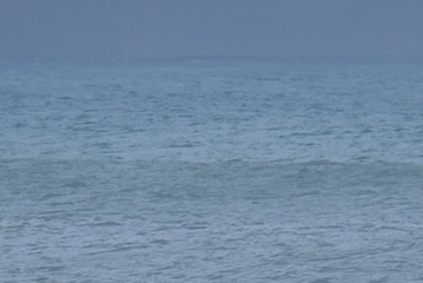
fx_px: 18074
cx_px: 362
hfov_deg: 1.3
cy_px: 313
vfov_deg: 0.9
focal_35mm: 1537
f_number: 6.7
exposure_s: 1/1250
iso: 400
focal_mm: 230
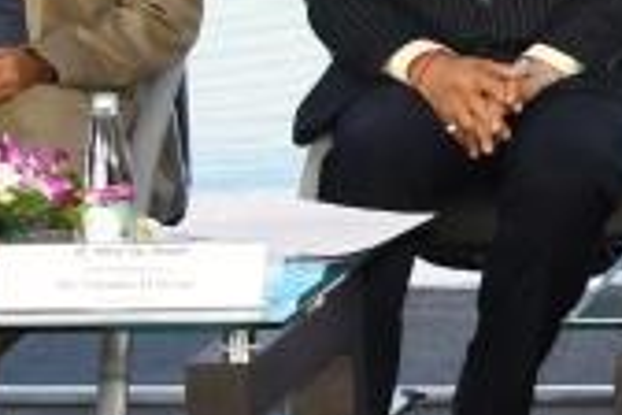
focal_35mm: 189
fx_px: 3265
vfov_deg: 7.2
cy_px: -39
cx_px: 1144
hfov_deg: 10.2
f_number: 5
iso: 400
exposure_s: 1/50
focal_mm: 21
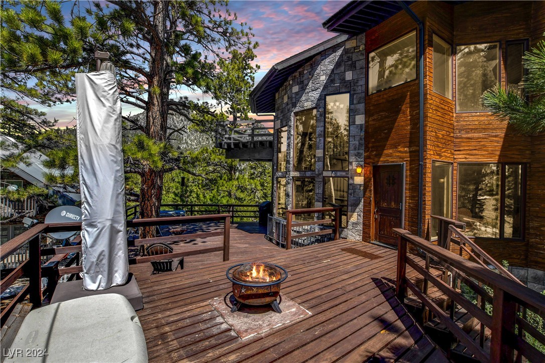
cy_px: 182
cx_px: 272
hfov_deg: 100.4
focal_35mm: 15
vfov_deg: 77.3
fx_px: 227
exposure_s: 1/640
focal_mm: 10
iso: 400
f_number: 9
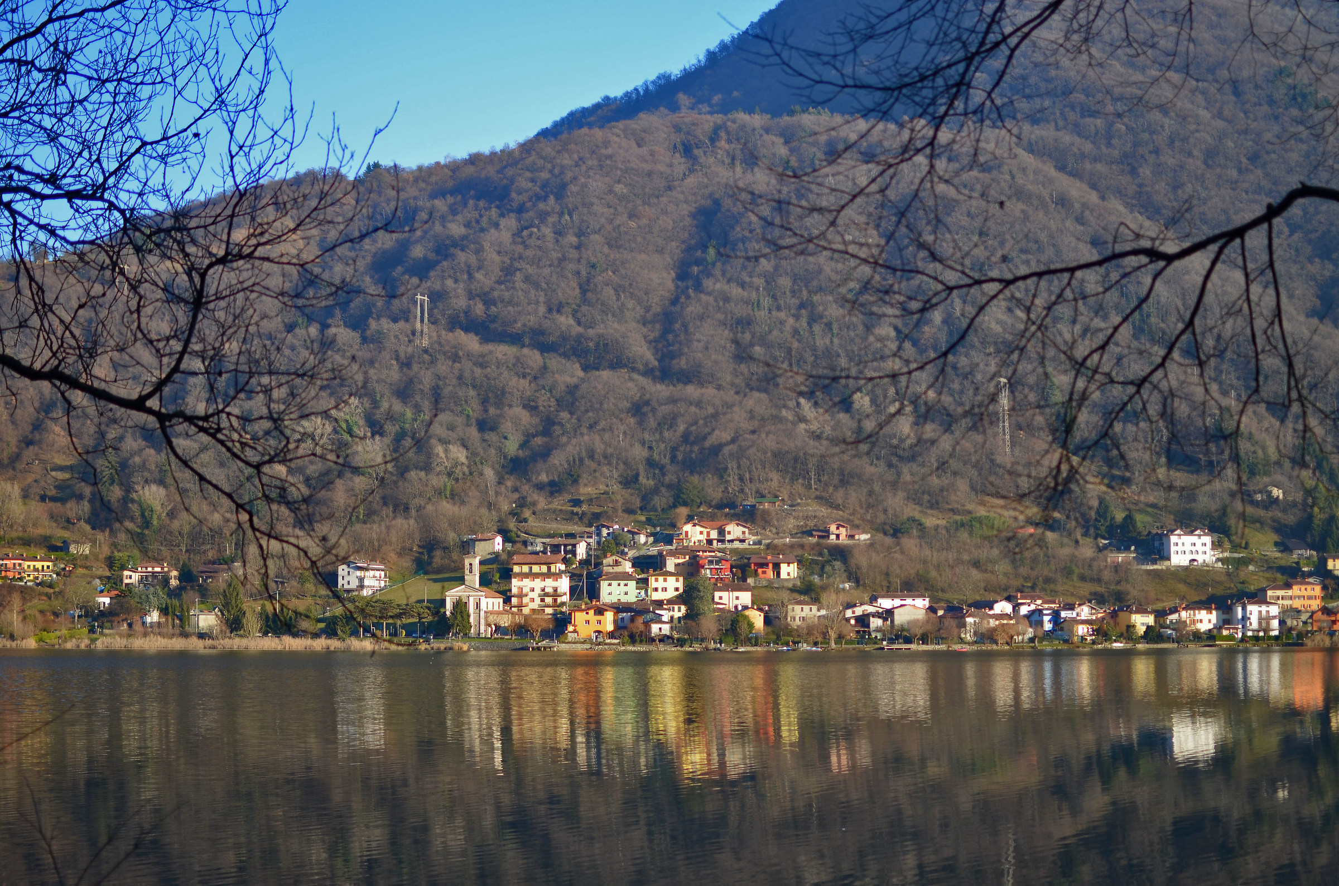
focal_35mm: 52
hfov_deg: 37.9
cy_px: 443
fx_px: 1948
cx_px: 670
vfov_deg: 25.6
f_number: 2.2
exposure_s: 1/500
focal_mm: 35
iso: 160
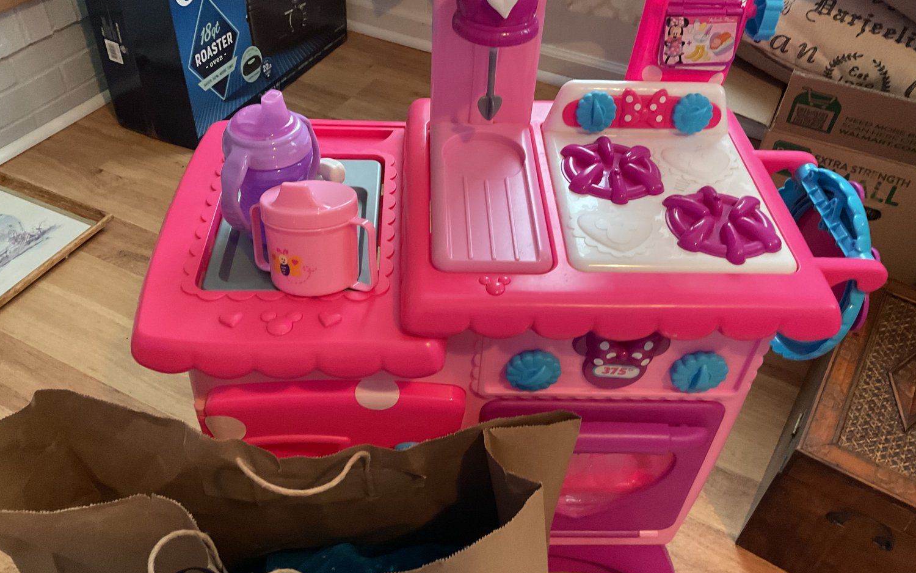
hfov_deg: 61.2
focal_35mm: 31
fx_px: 774
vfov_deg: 40.6
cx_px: 457
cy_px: 308
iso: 320
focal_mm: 3
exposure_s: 1/30
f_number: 1.8
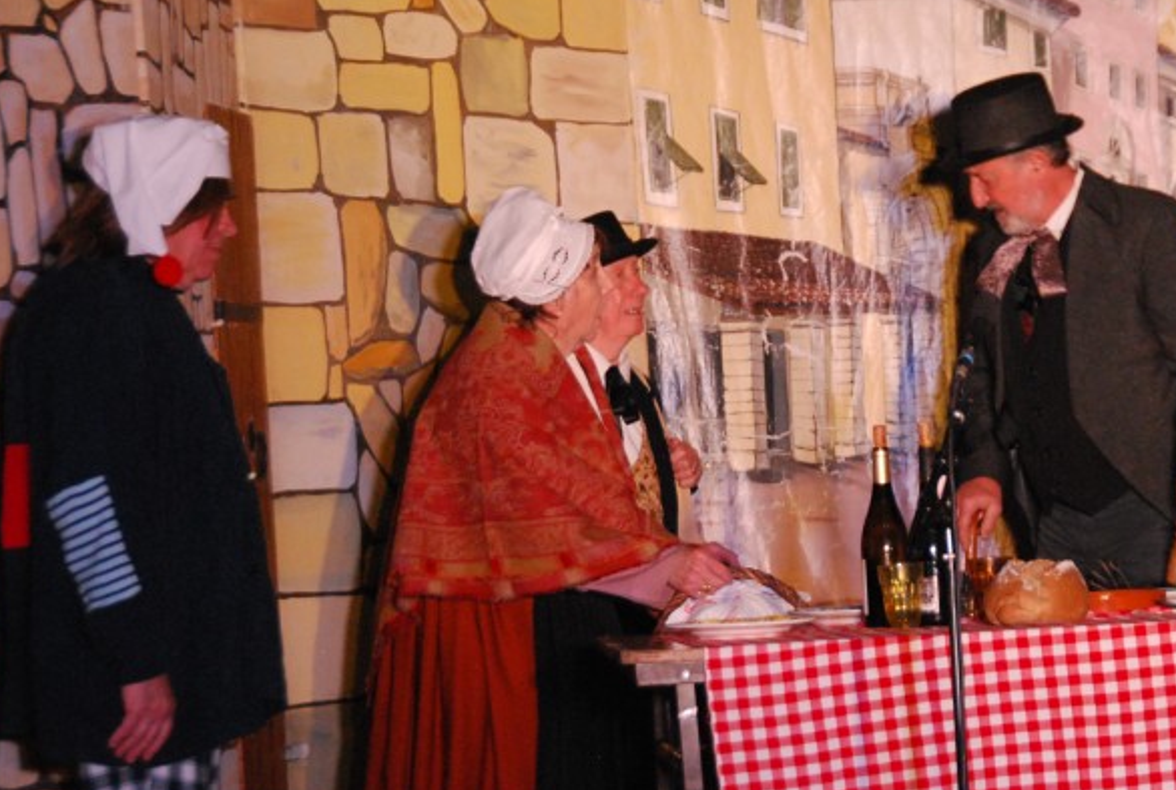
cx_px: 810
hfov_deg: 12.8
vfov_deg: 8.6
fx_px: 5240
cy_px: 391
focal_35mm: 160
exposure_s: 1/60
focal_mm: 70
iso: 1600
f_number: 5
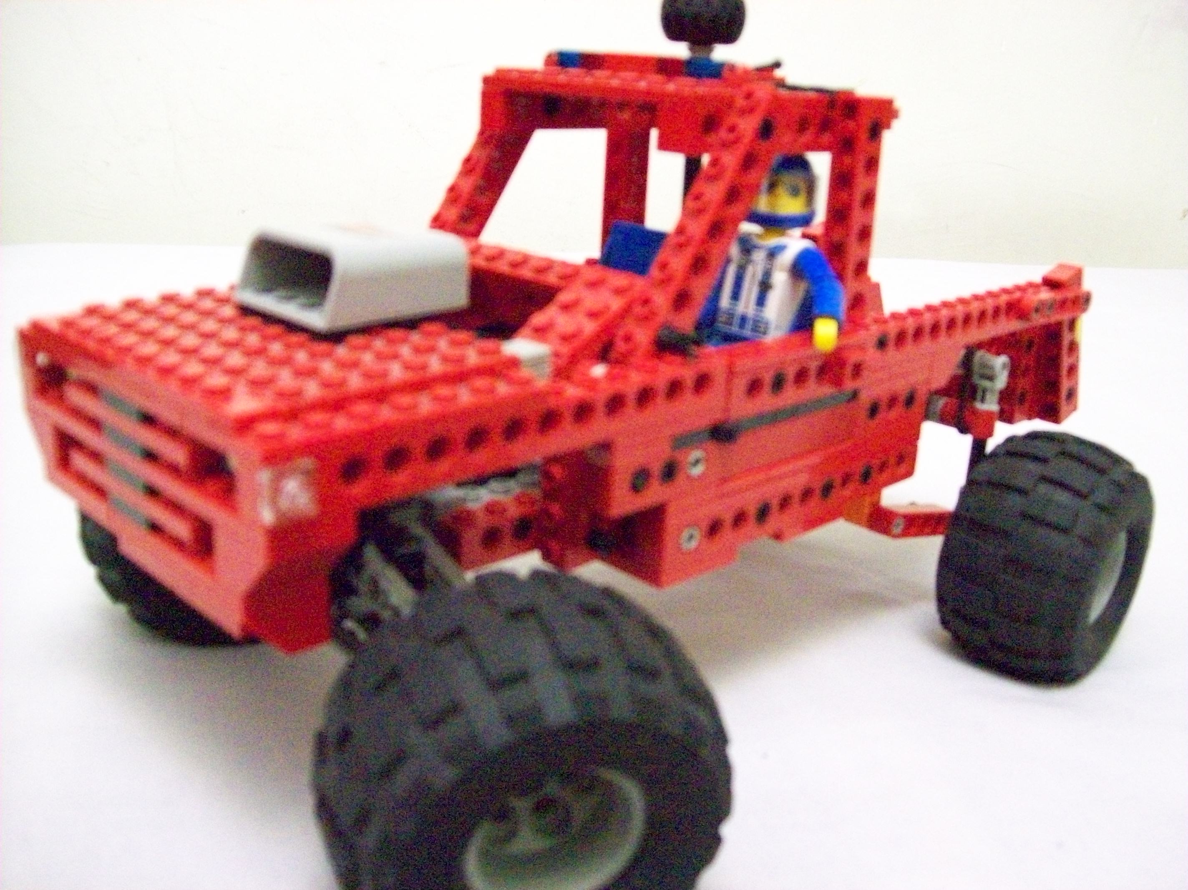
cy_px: 445
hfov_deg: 51.4
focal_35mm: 36
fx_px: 1235
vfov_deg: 39.6
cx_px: 594
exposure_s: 1/10.6
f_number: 2.7
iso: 800
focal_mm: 6
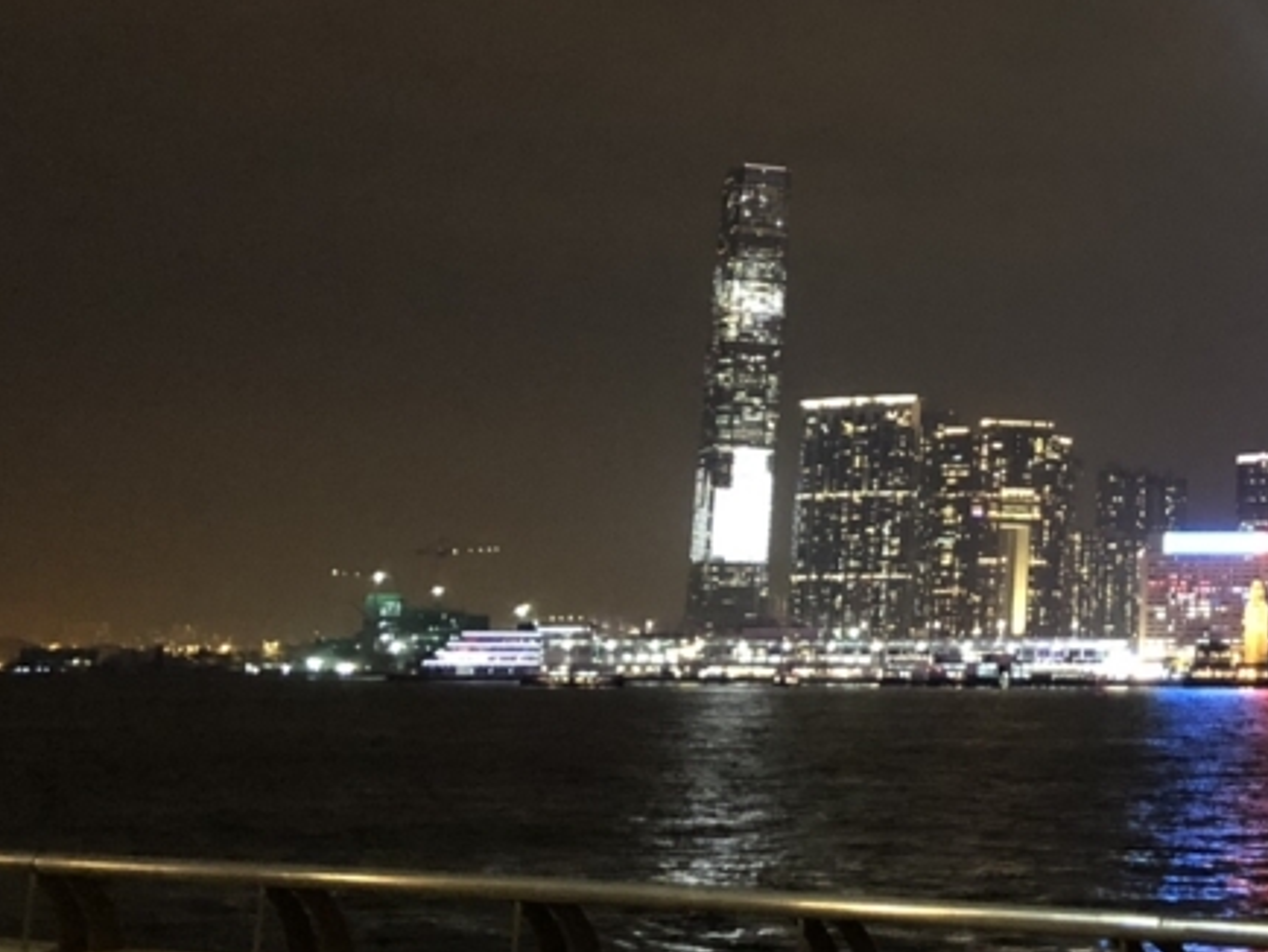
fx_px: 2419
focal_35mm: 66
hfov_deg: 26.8
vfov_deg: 21.9
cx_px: 1417
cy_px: 128
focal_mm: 4
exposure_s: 1/4
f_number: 1.8
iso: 160
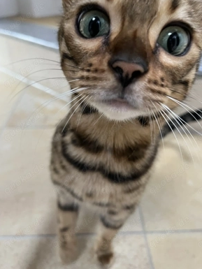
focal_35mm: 27
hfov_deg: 51.4
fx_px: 210
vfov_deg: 65.3
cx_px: 98
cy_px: 136
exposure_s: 1/60
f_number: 1.6
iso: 400
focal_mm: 5.1
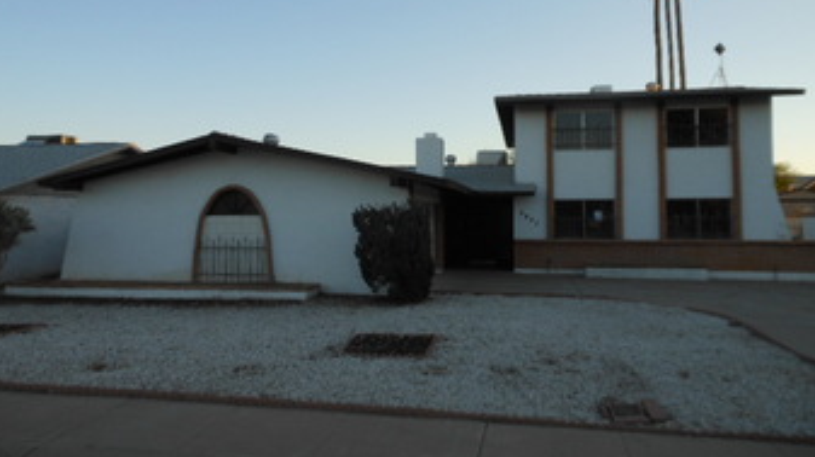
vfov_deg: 41.0
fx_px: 605
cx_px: 401
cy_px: 162
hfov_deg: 68.0
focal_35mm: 28
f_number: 3.2
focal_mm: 4.5
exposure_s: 1/400
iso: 80
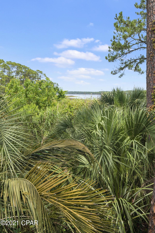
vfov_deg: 54.4
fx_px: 226
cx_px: 78
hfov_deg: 37.9
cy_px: 116
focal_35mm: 35
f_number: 8
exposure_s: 1/250
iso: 100
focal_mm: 35
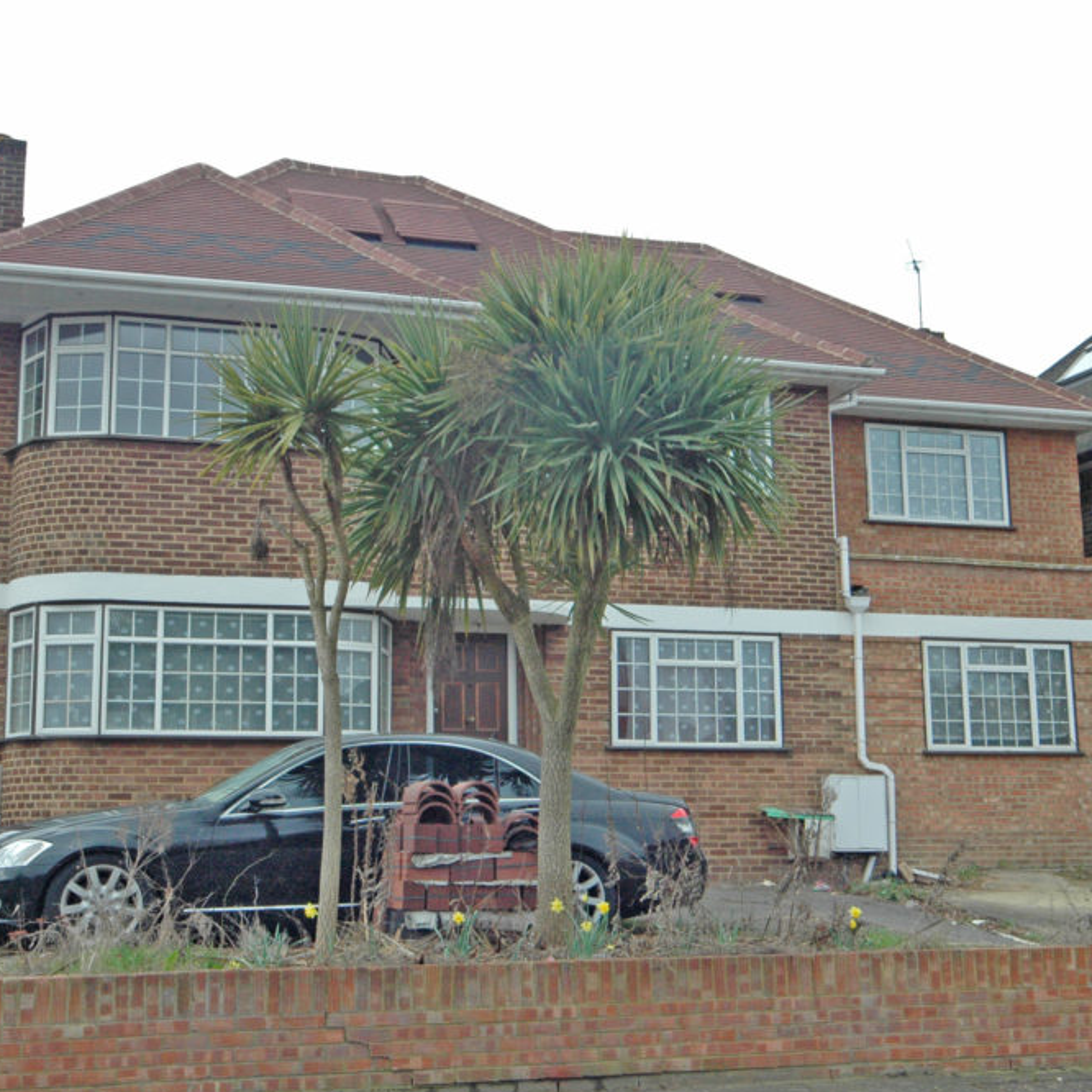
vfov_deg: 36.1
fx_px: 1677
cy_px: 545
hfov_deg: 36.0
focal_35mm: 47
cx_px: 502
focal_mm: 24
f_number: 10
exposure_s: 1/400
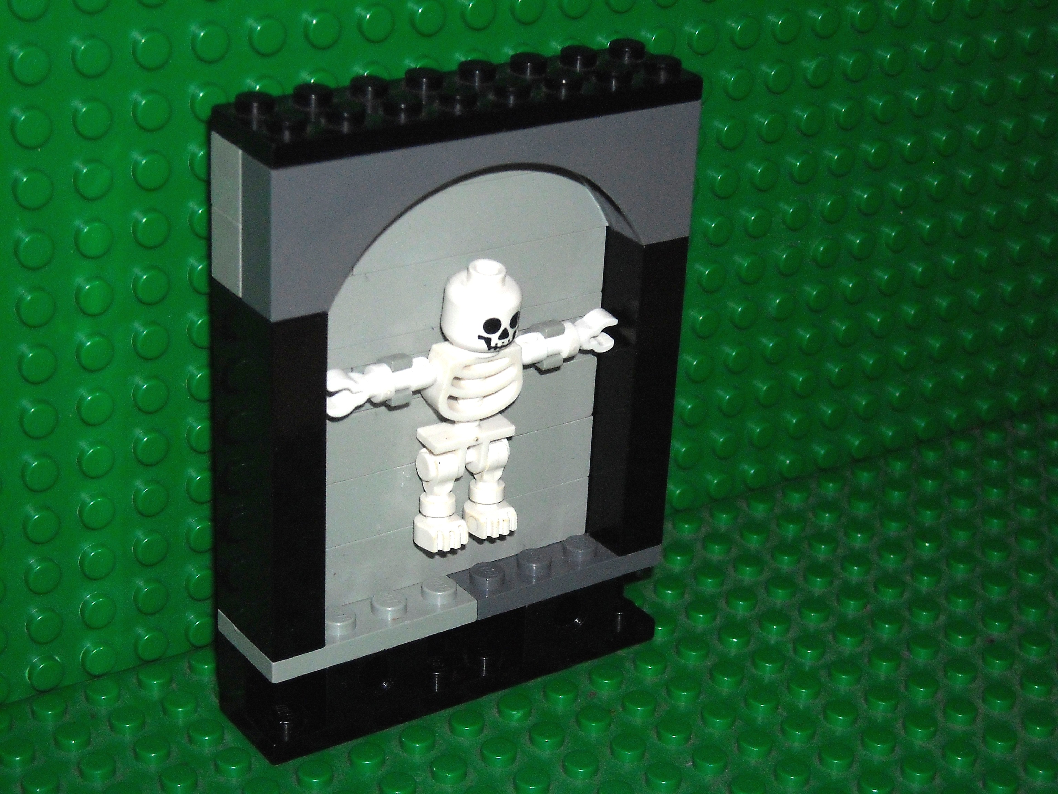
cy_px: 397
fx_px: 2323
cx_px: 529
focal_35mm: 76
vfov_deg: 19.4
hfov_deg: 25.7
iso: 200
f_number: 7.7
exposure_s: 1/125
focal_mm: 12.3
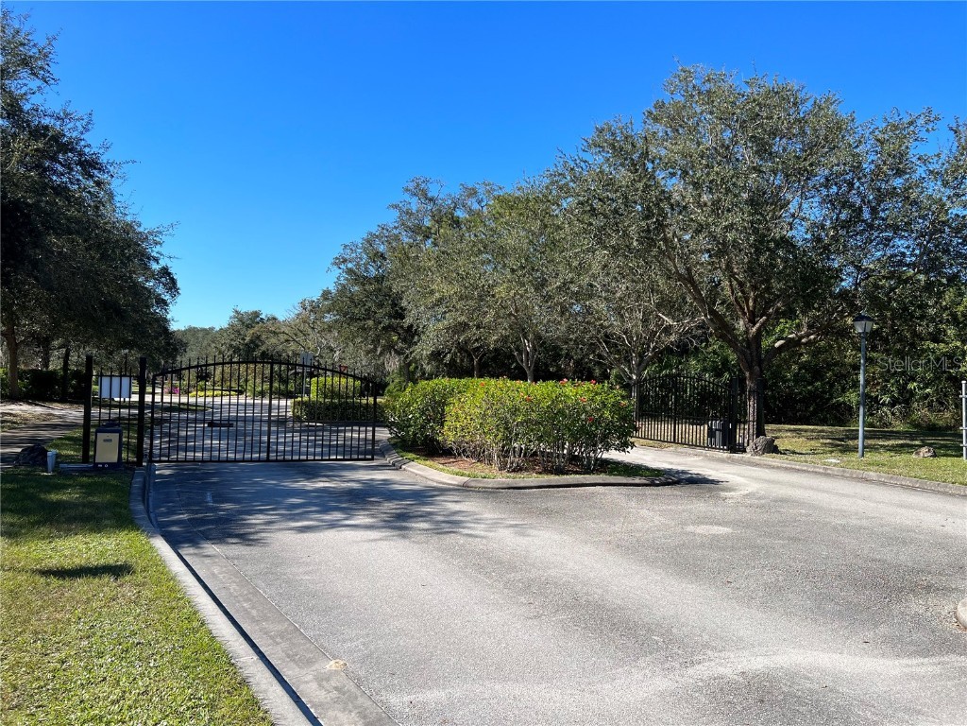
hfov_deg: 67.3
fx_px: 726
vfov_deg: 53.1
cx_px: 484
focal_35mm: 26
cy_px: 363
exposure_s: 1/3257
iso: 50
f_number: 1.5
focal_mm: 5.7
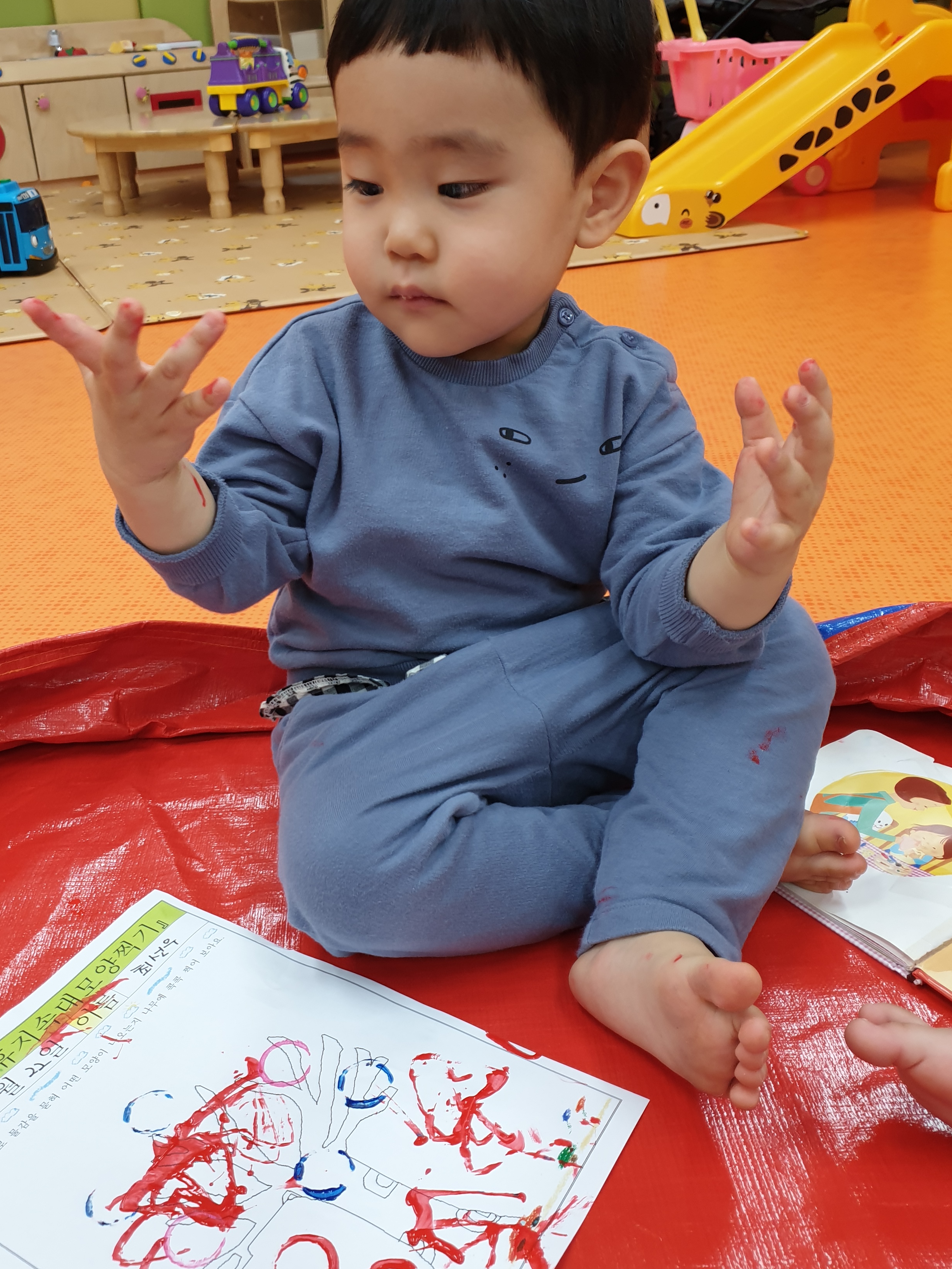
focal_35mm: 32
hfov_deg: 43.9
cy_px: 597
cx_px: 380
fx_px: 1173
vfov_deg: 56.8
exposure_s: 1/100
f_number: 1.5
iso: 64
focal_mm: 4.3
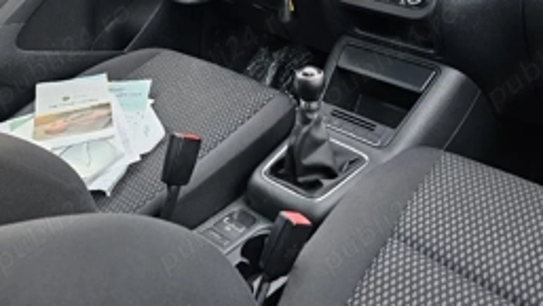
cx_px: 268
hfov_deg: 51.6
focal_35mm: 39
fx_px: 562
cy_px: -84
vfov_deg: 26.3
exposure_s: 1/182
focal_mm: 6.3
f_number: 1.7
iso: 160
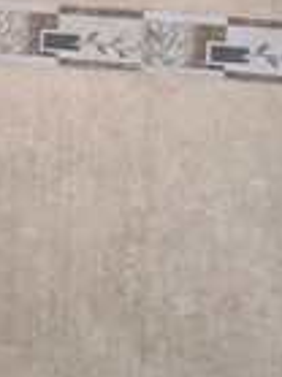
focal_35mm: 106
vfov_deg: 18.2
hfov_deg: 13.8
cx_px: 33
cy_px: 11
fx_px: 1153
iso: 160
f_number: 1.8
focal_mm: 5.4
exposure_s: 1/120
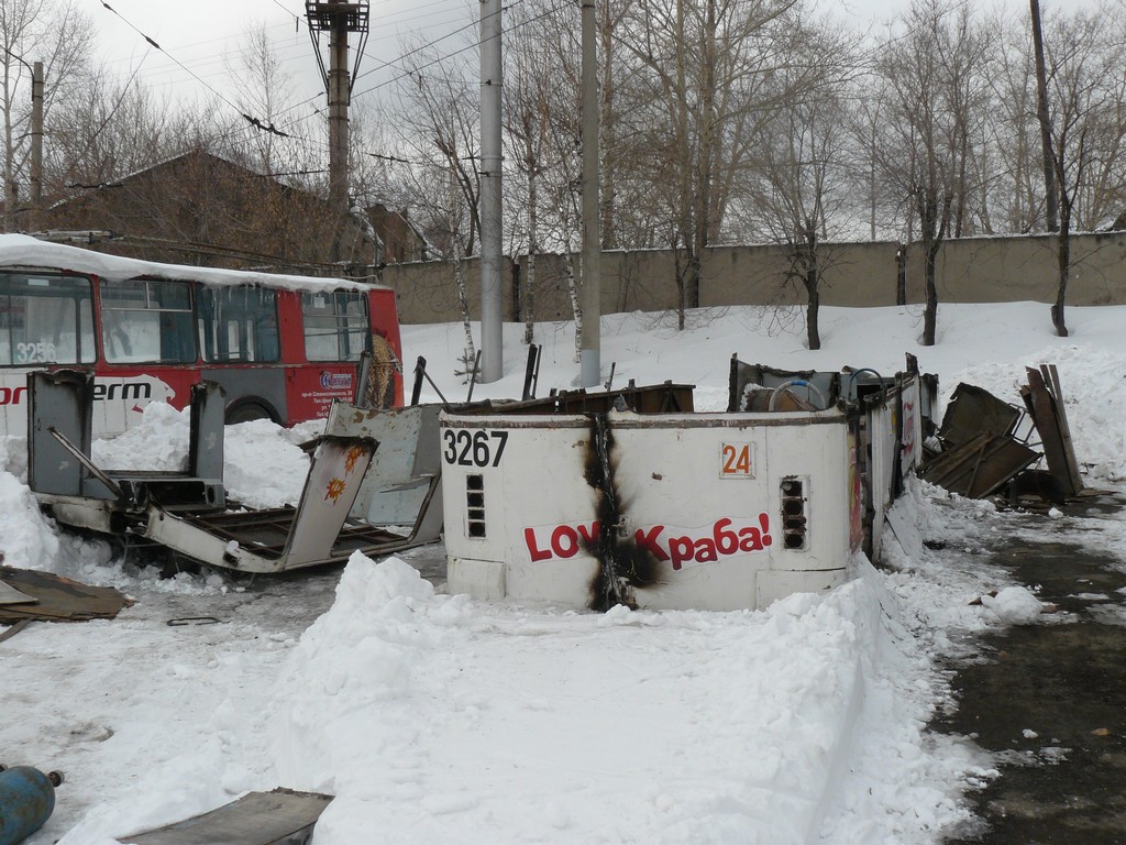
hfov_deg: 51.4
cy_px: 422
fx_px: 1171
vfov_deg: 39.7
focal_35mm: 36
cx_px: 563
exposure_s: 1/400
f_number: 6.3
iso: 100
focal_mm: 6
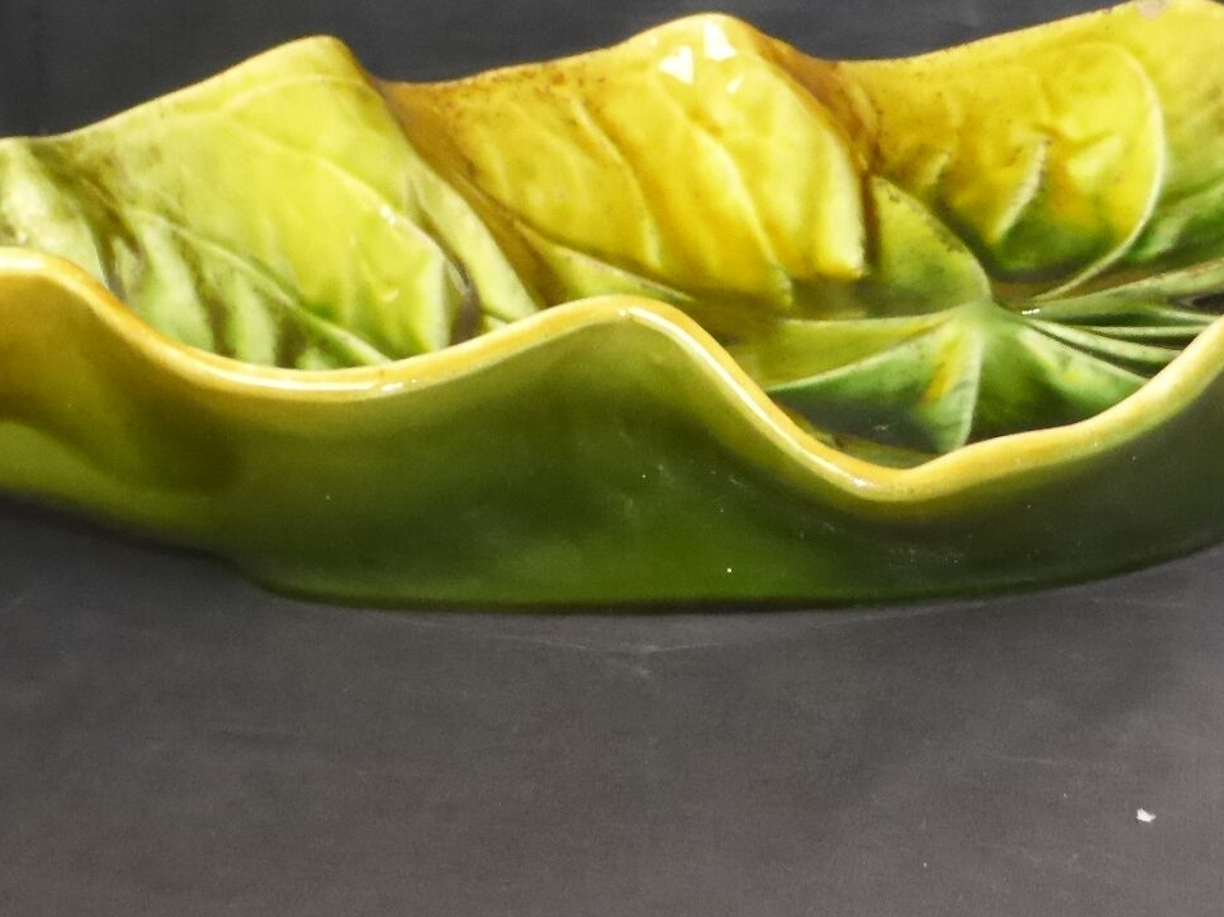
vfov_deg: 19.9
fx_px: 2581
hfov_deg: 26.7
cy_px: 187
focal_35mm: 73
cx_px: 591
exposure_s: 1/60
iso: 800
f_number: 3.7
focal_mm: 6.1
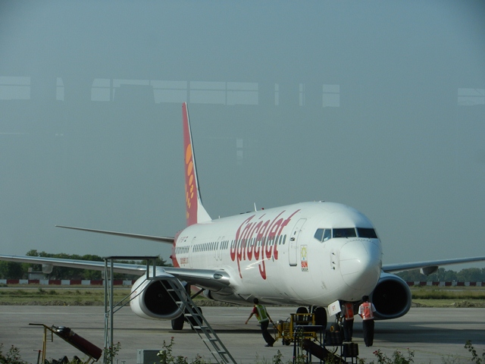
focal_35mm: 123
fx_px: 1723
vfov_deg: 12.0
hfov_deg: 16.0
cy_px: 182
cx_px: 242
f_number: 5.1
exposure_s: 1/640
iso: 160
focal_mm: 22.2
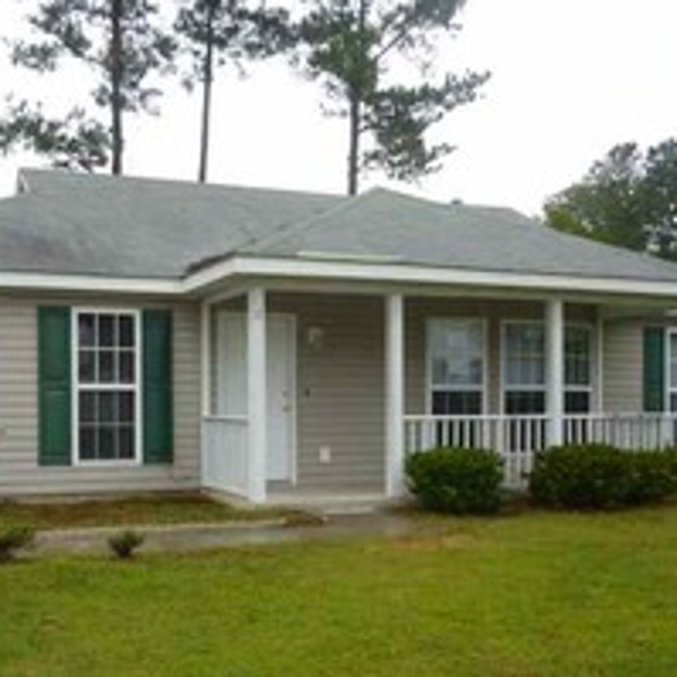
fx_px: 951
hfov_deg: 39.0
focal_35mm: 43
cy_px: 422
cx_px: 272
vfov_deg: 38.9
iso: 100
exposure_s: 1/60
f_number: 3.1
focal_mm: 5
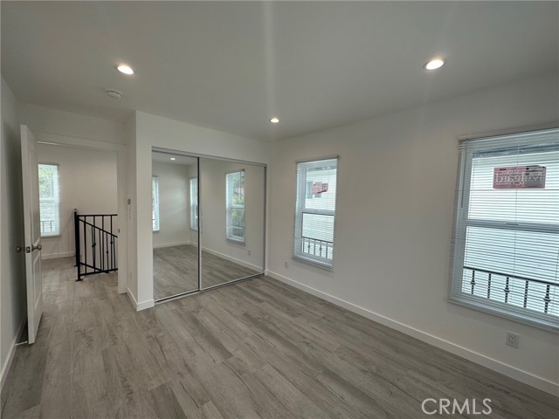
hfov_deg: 102.1
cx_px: 280
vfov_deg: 85.7
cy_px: 210
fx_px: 226
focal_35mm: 14
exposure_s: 1/120
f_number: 2.2
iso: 50
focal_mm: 2.22
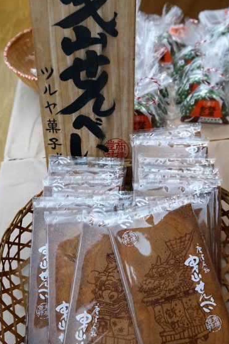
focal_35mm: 35
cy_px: 157
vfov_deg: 54.4
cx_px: 131
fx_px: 335
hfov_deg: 37.7
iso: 1000
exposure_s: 1/160
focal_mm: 16
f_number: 4
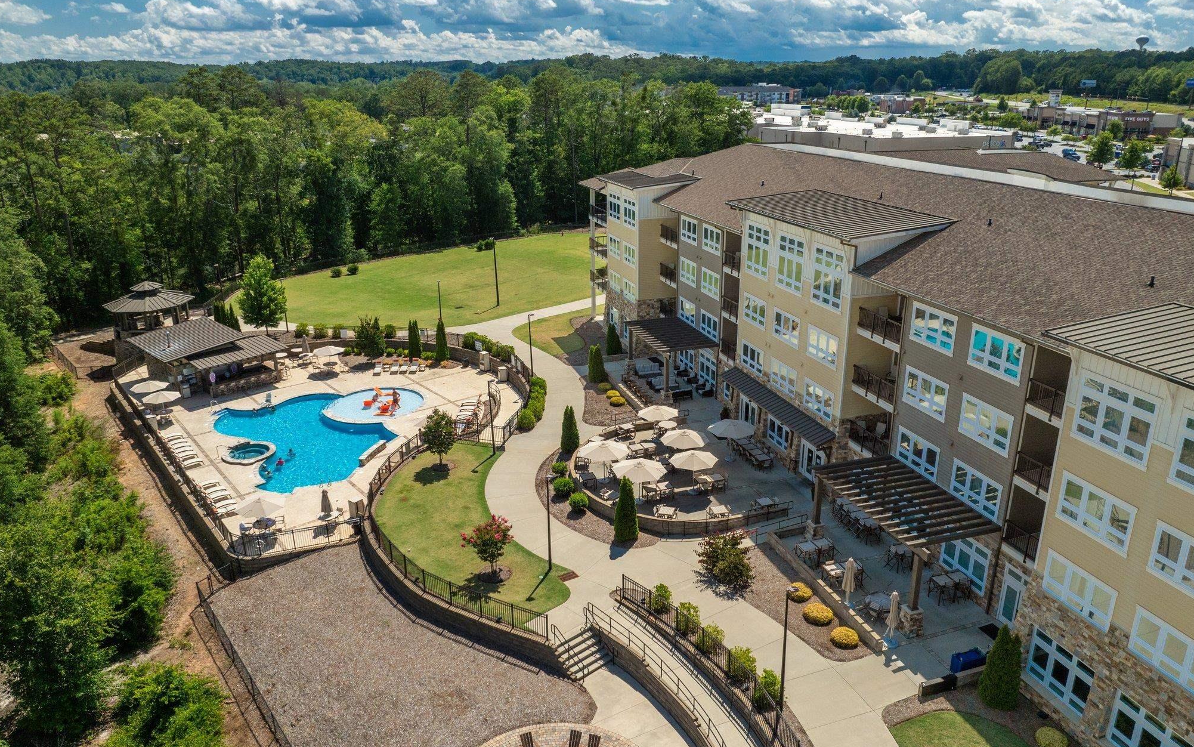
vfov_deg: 47.6
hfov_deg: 70.4
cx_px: 605
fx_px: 846
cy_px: 384
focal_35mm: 26
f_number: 4.5
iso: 100
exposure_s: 1/200
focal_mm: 12.29
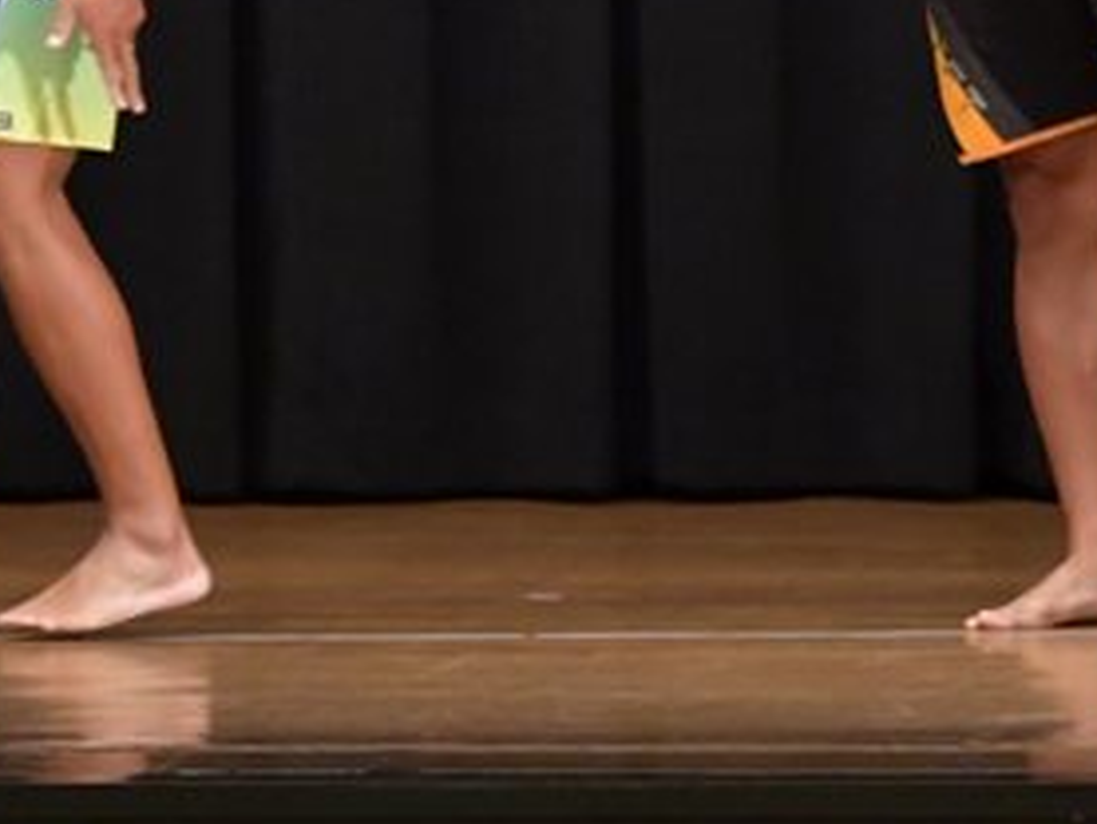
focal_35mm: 543
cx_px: -168
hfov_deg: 3.6
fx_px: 17215
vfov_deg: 2.7
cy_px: -48
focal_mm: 135
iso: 6400
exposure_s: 1/400
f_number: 5.6
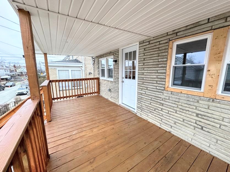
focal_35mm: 14
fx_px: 93
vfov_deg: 85.7
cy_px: 86
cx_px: 115
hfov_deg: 102.1
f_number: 2.2
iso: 200
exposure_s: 1/99
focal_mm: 2.22
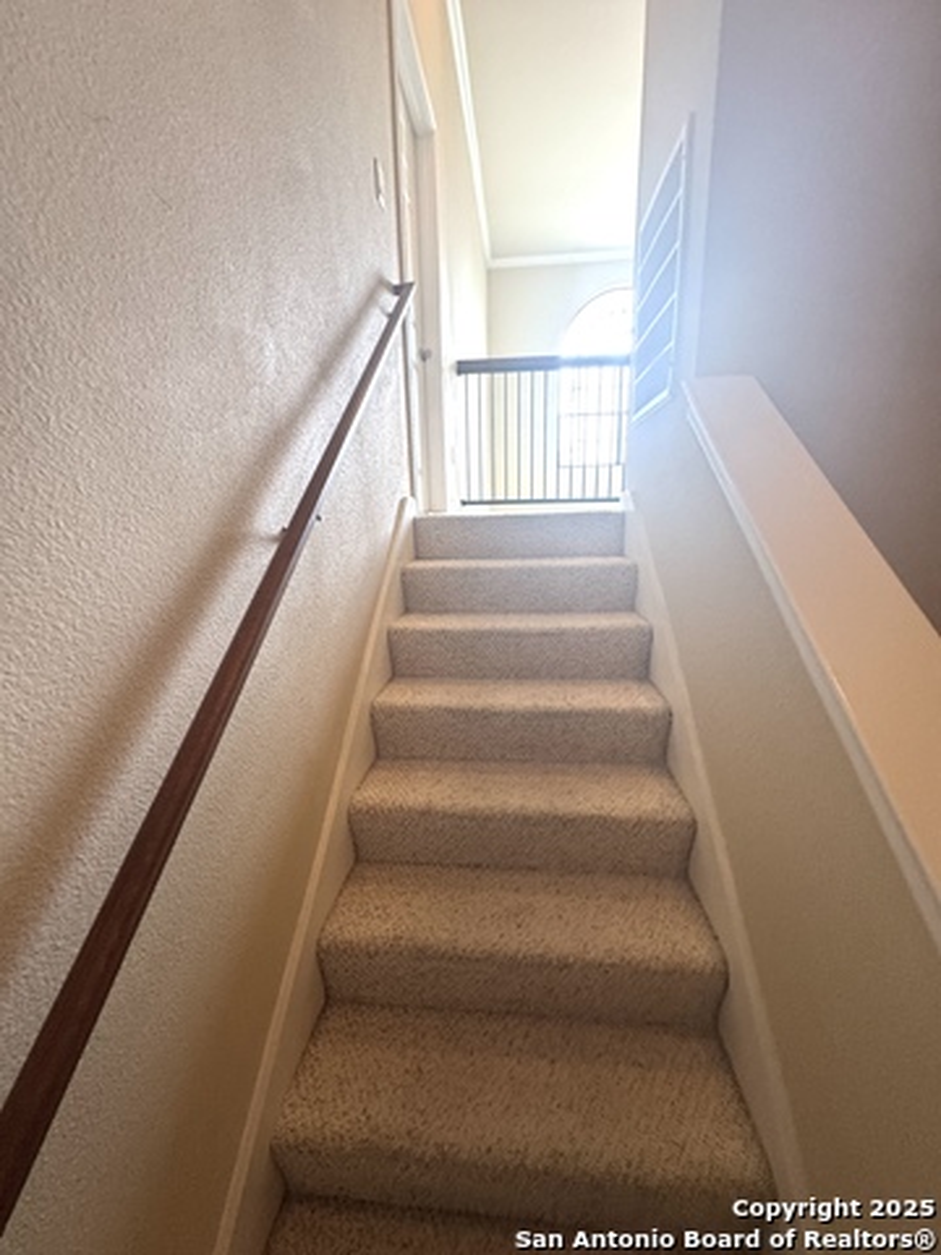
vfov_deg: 102.1
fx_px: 507
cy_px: 628
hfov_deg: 85.7
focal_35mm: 14
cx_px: 470
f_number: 2.2
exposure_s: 1/60
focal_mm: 2.22
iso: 250
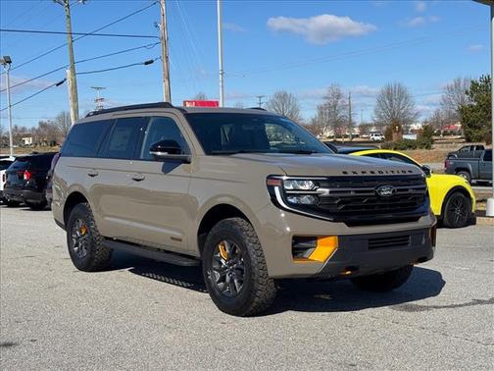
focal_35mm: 48
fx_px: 685
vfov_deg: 30.3
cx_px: 247
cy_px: 186
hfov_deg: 39.7
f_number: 1.78
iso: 64
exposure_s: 1/4975
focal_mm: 6.76
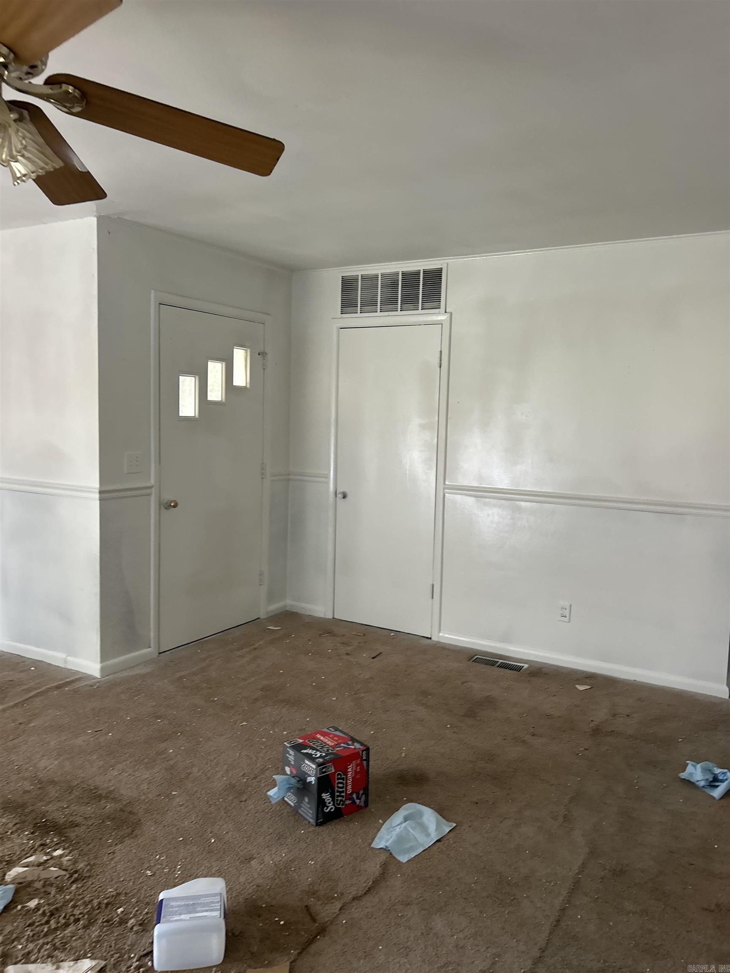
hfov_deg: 53.1
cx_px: 365
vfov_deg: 67.3
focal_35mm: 26
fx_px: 731
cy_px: 486
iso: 125
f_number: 1.5
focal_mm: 5.7
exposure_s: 1/82
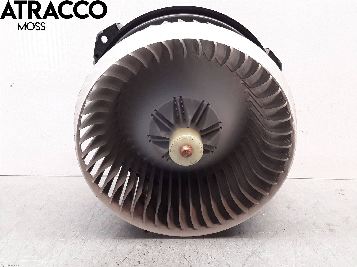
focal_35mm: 28
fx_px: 289
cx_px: 178
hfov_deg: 63.4
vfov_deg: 49.7
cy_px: 134
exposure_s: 1/50
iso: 100
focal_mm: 2.91
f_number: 1.9
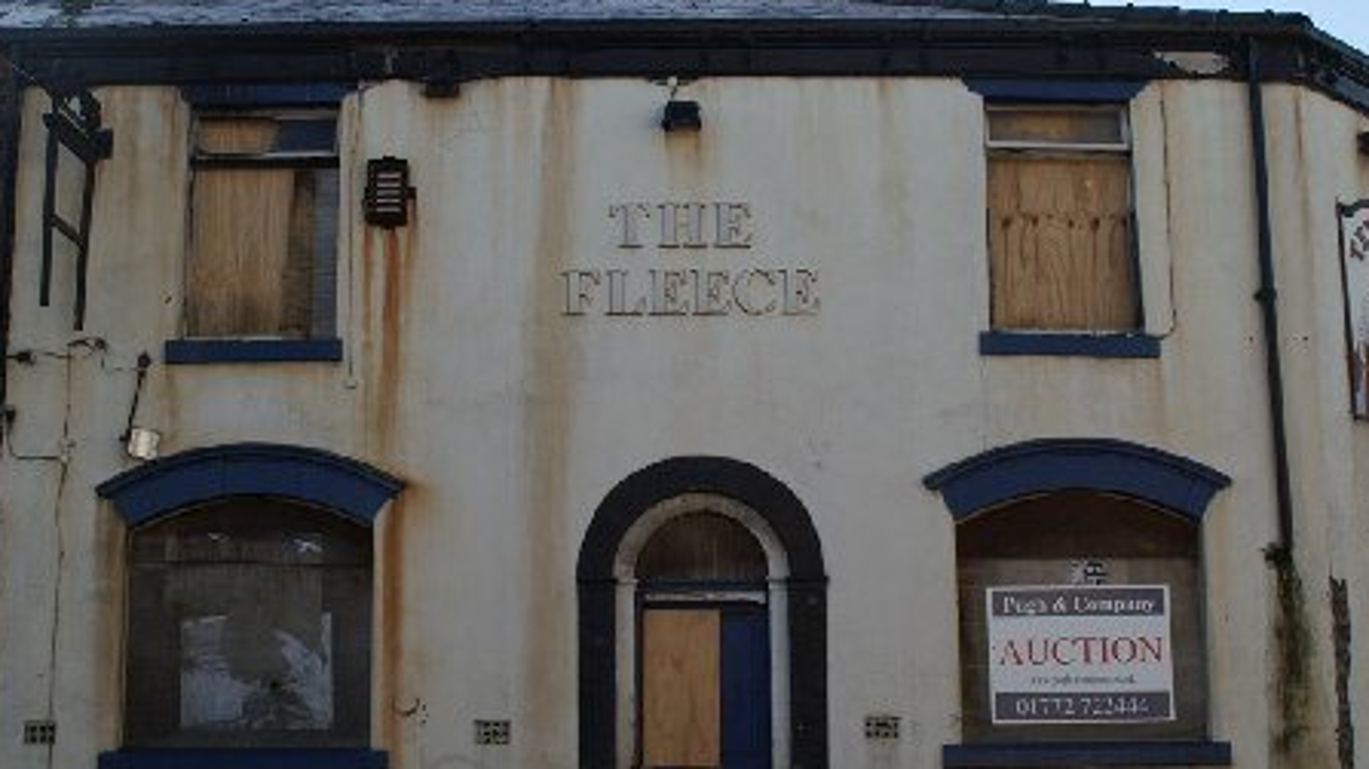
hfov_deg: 38.5
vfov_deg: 22.2
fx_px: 1959
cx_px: 698
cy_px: 420
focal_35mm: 54
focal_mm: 24
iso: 100
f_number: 8
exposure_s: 1/125
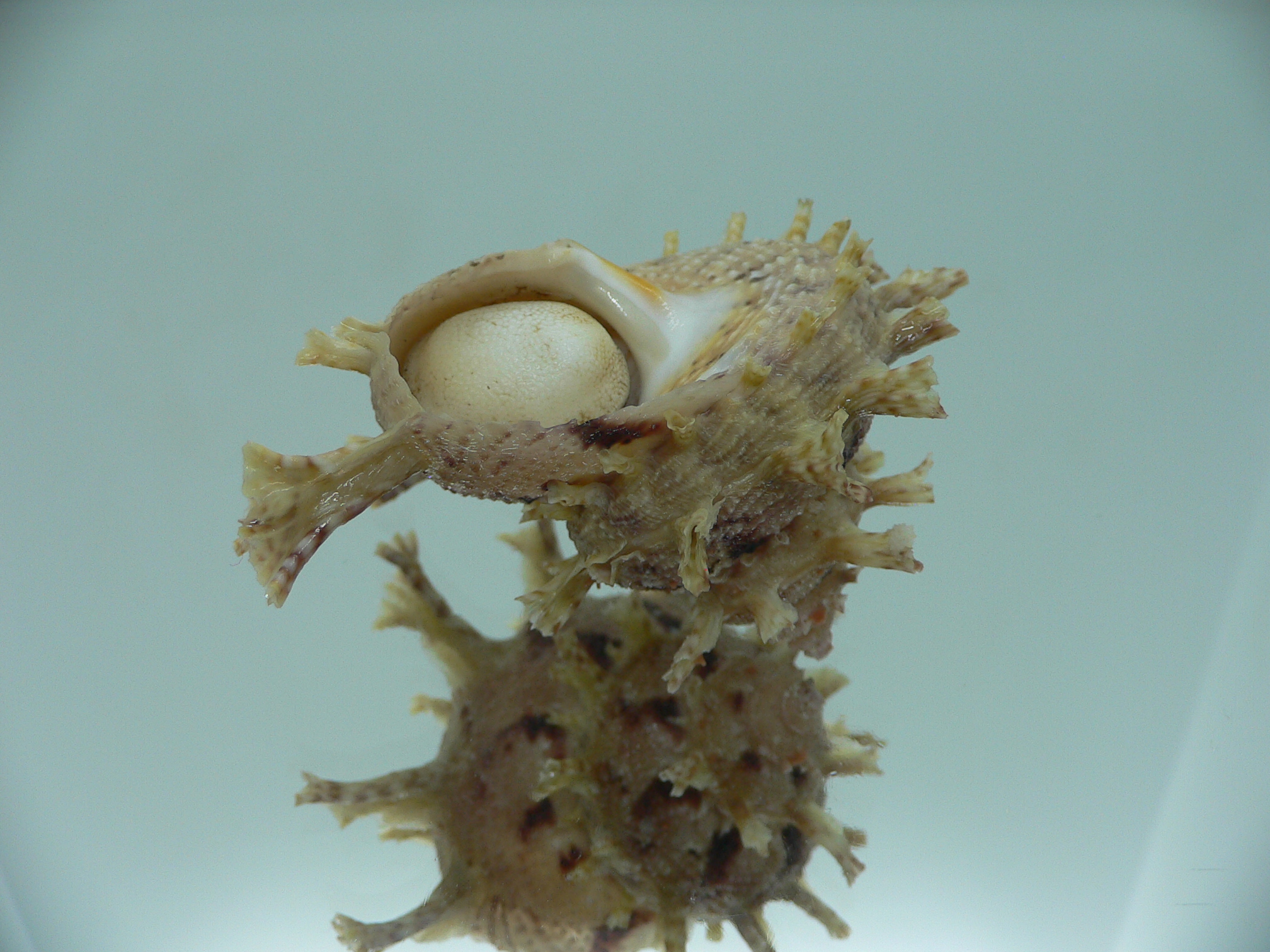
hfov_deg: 52.6
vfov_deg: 40.7
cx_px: 635
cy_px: 476
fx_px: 1284
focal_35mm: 35
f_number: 2.8
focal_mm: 4.6
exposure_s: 1/60
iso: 80
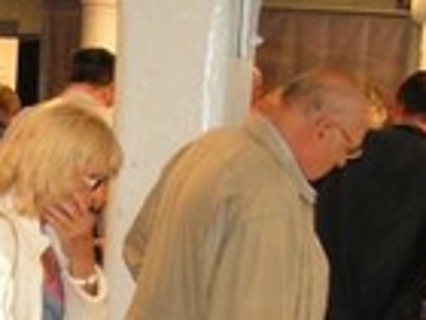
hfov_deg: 14.3
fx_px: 1674
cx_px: 15
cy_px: 389
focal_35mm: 136
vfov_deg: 10.7
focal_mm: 6.3
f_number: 2.8
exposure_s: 1/40
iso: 125
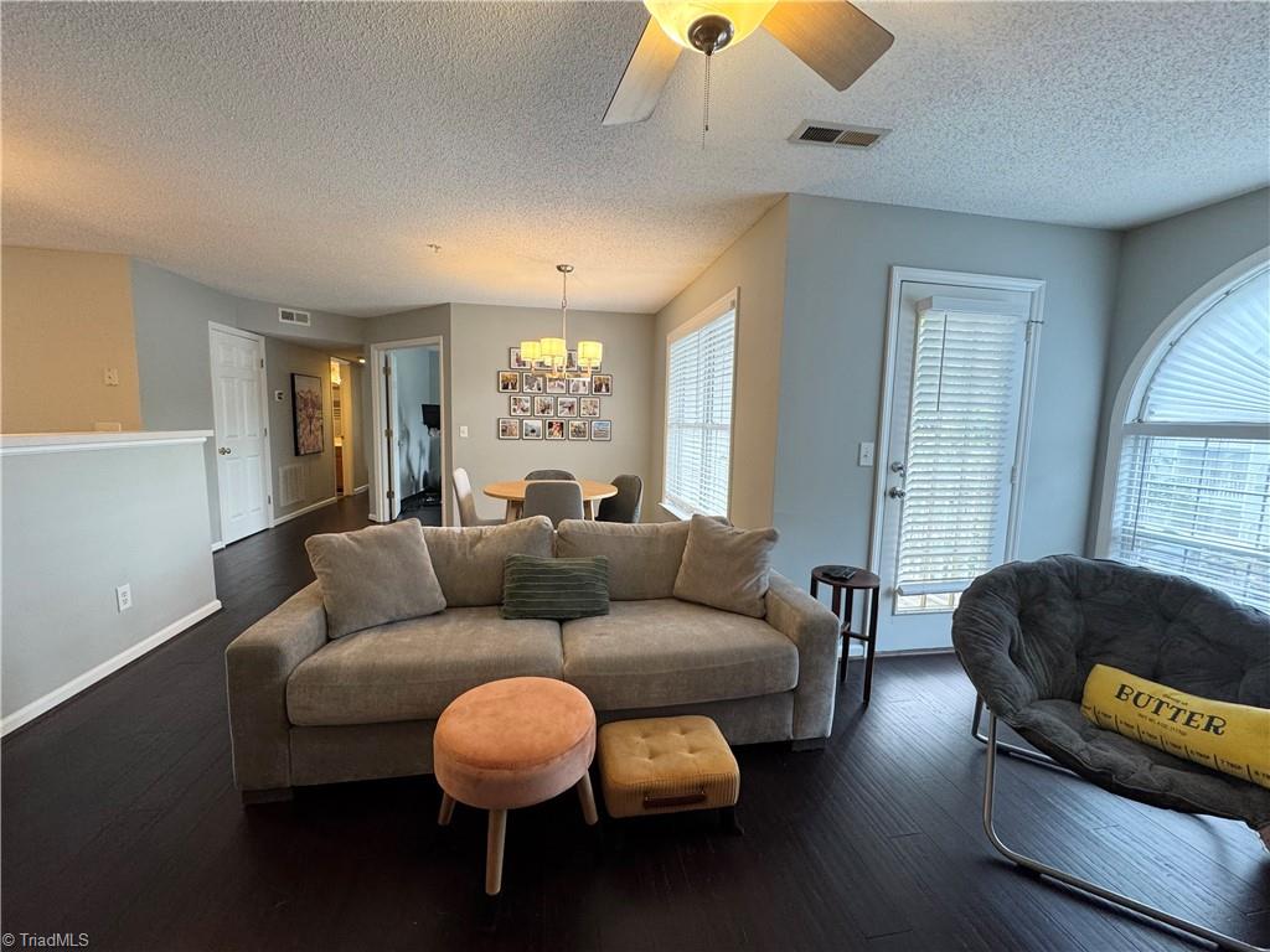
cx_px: 635
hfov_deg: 102.1
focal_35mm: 14
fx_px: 514
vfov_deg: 85.7
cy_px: 476
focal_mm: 2.22
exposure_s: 1/60
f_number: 2.2
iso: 160
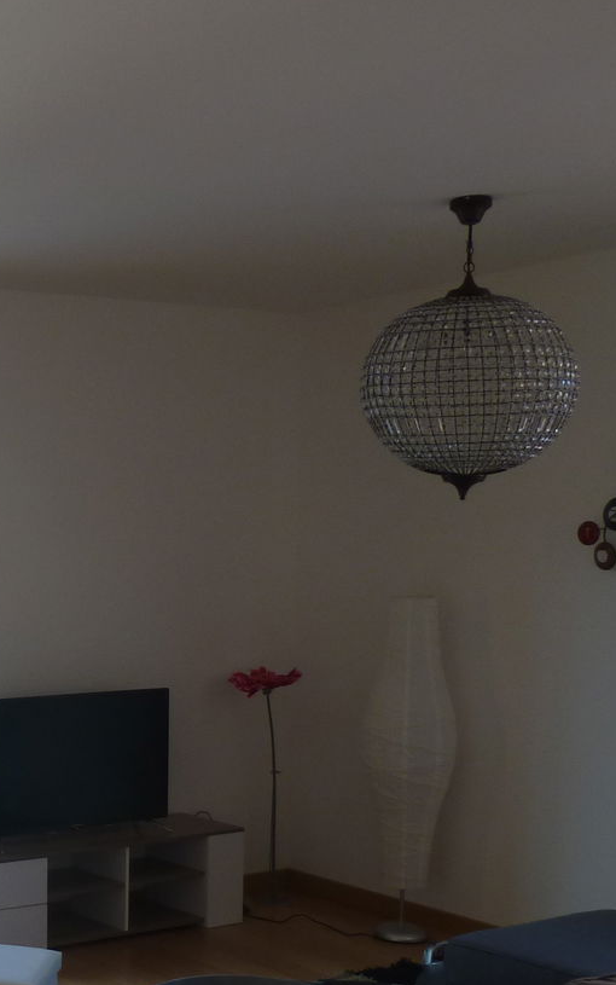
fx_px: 1396
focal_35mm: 52
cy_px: 699
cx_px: -192
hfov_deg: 22.2
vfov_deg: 38.2
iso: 80
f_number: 3.3
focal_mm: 4.1
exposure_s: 1/30
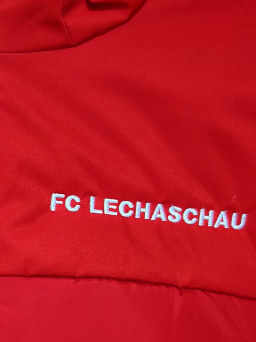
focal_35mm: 77
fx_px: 760
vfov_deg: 24.9
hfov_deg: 18.7
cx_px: 5
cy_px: 282
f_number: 1.4
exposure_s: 1/25
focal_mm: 6.83
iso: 640
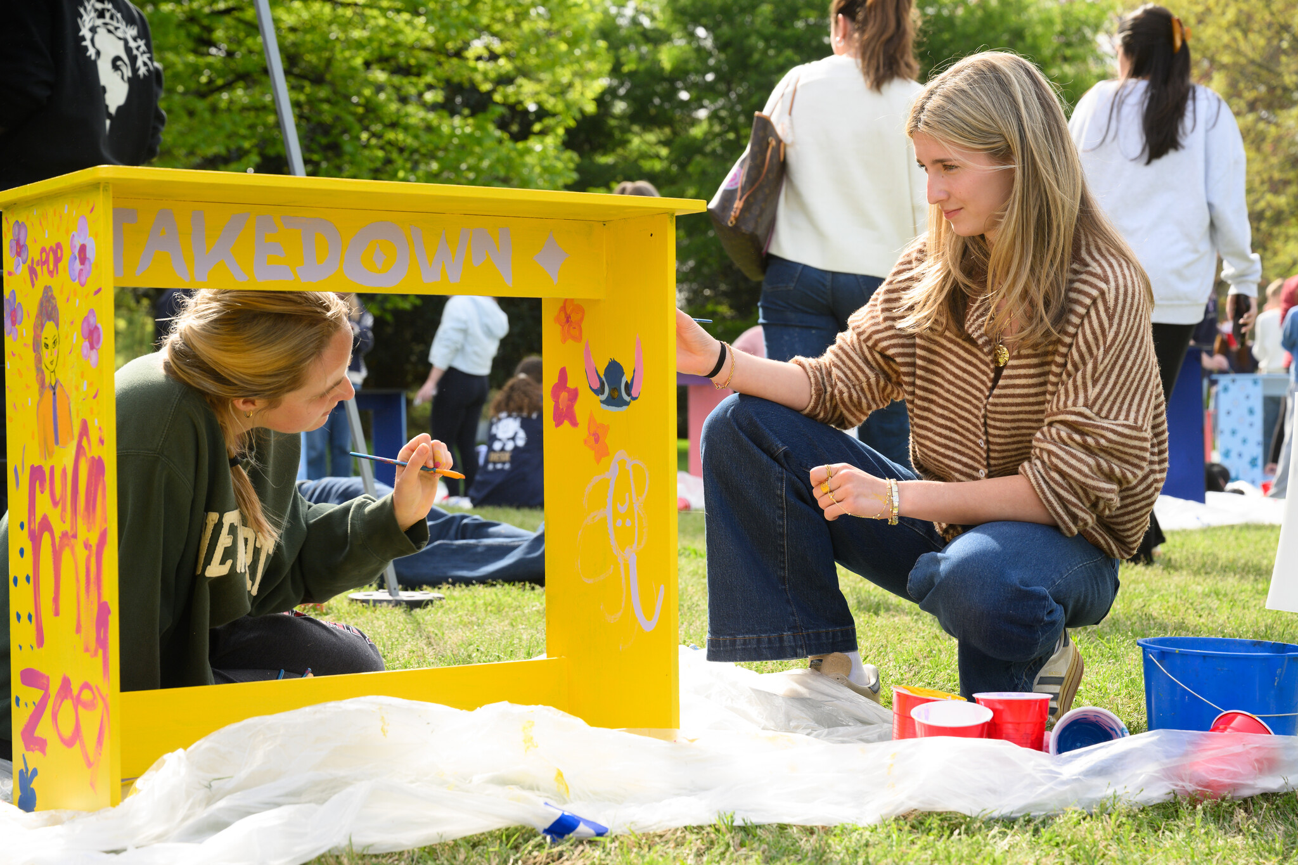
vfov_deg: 21.6
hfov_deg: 31.9
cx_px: 649
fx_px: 2271
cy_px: 432
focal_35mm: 63
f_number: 6.3
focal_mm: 63
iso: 320
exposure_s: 1/320
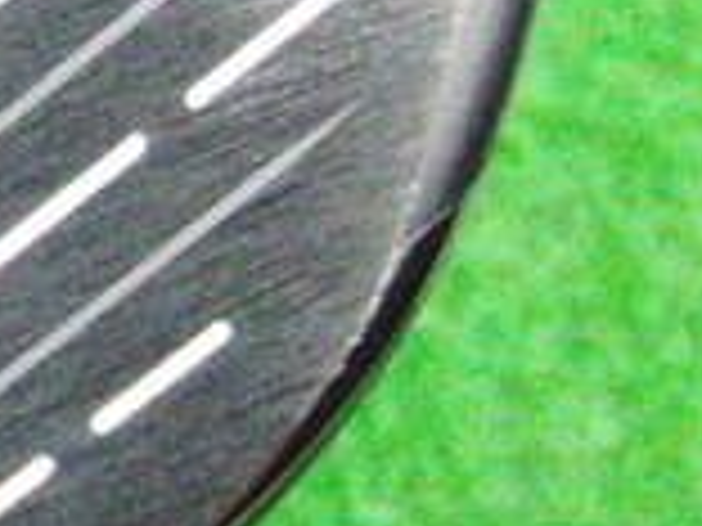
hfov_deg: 11.8
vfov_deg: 9.8
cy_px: 189
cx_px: -616
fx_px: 3083
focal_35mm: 152
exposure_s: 1/80
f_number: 3.6
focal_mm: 6.42
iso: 3200
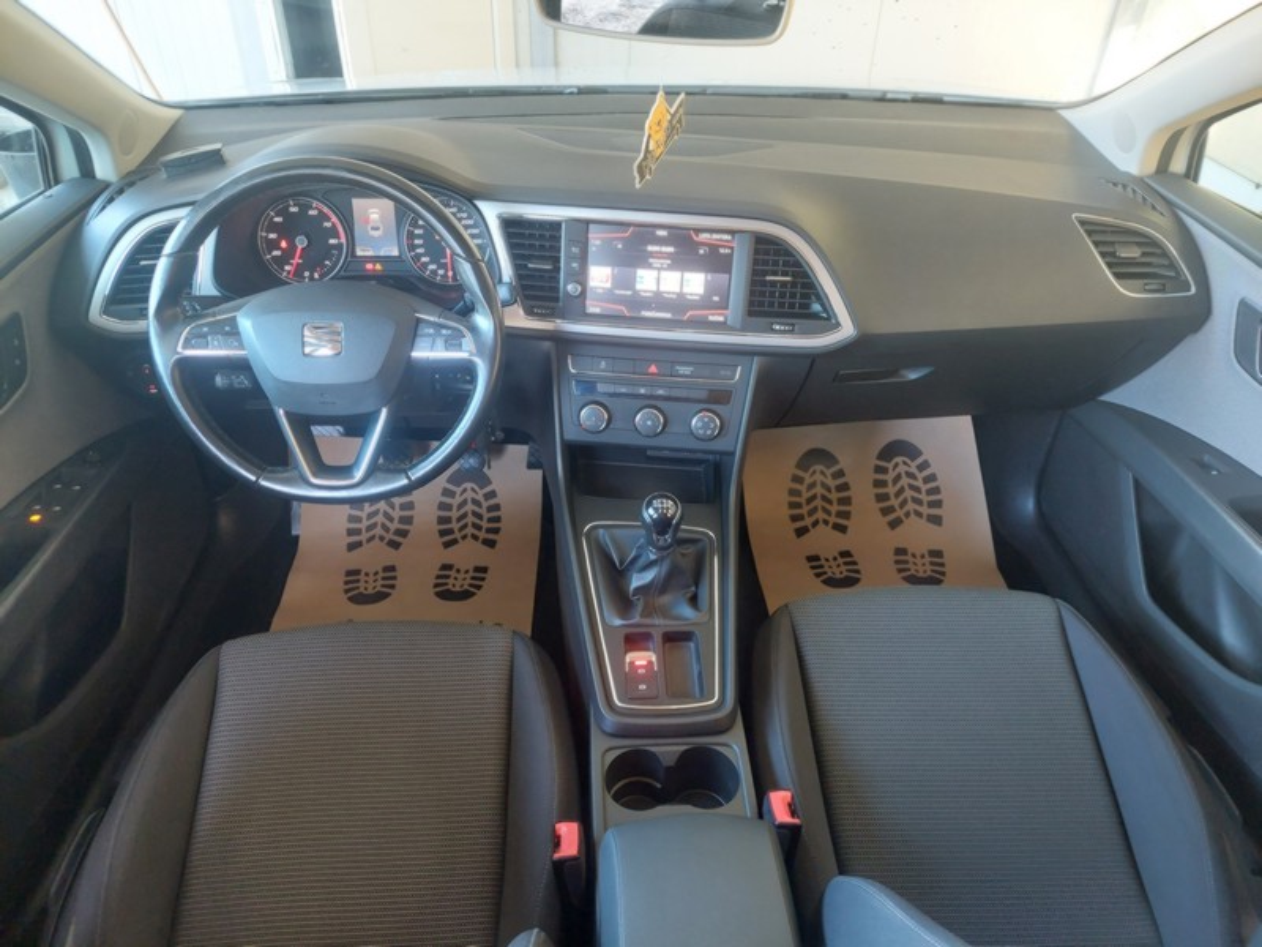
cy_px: 474
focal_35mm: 25
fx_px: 911
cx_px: 631
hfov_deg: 69.4
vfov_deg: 54.9
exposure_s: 1/50
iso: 500
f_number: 1.8
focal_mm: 5.23
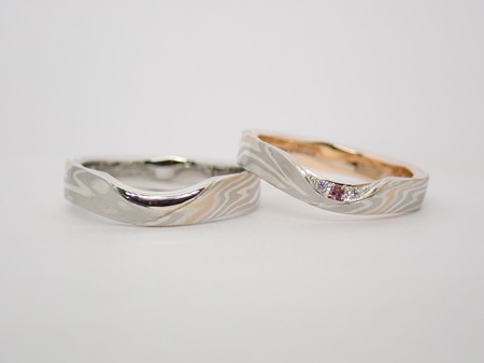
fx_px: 1076
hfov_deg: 25.3
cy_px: 182
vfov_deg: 19.1
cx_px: 242
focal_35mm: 77
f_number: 4.1
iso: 200
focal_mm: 13.65
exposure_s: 1/125
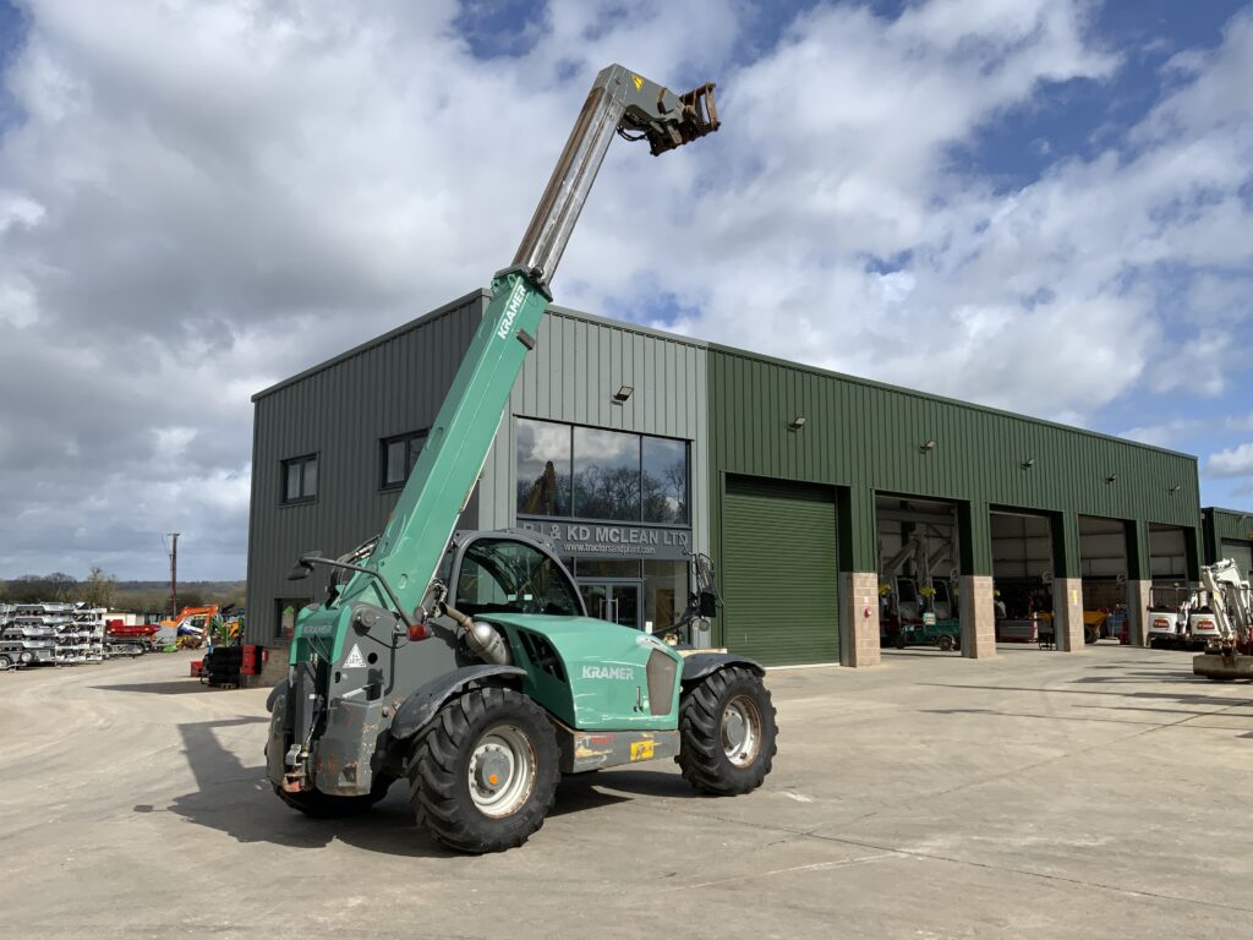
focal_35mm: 29
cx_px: 626
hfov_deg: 61.7
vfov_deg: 48.2
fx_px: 1050
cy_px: 470
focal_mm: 3
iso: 20
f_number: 1.8
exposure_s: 1/3125
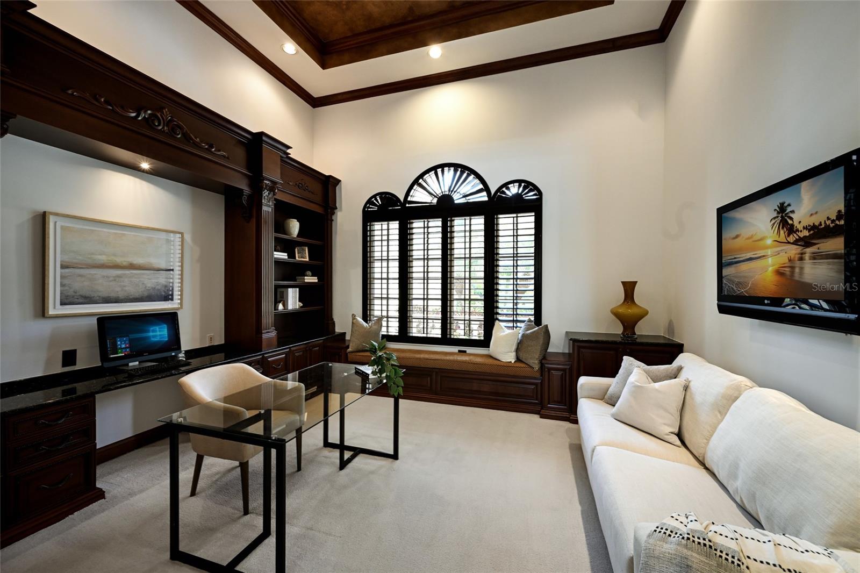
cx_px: 430
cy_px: 286
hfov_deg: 104.3
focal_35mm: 14
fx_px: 334
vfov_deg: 81.2
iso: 800
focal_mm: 14
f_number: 8
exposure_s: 1/10
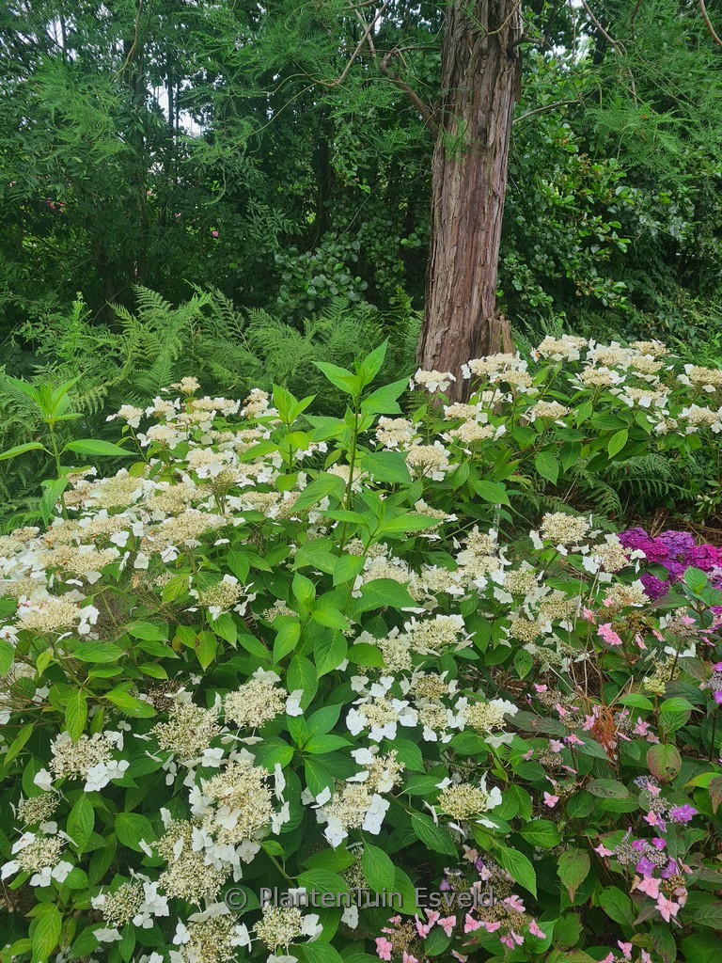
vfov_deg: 67.3
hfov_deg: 53.1
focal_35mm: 26
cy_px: 482
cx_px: 361
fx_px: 723
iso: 50
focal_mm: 5.4
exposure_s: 1/544
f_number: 1.8
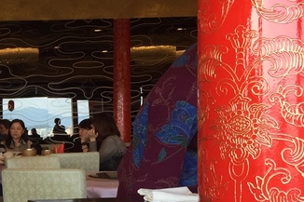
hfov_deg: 21.5
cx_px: -107
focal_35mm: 84
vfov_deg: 16.0
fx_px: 709
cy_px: 187
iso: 50
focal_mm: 4.15
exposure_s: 1/120
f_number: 2.2
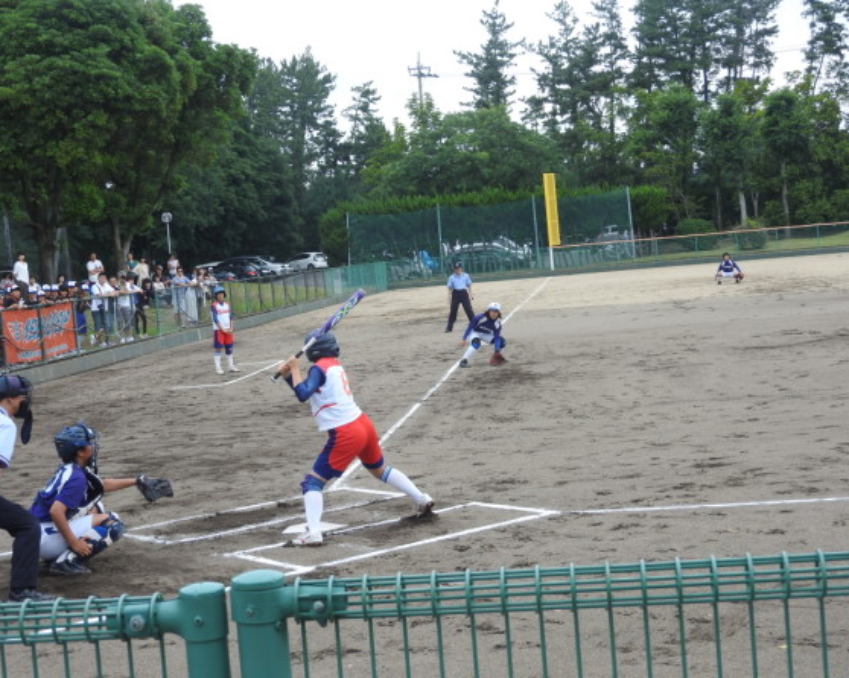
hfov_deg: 30.0
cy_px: 339
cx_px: 426
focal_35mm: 63
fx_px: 1582
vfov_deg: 24.2
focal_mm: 10.7
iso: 100
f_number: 4.2
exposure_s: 1/320
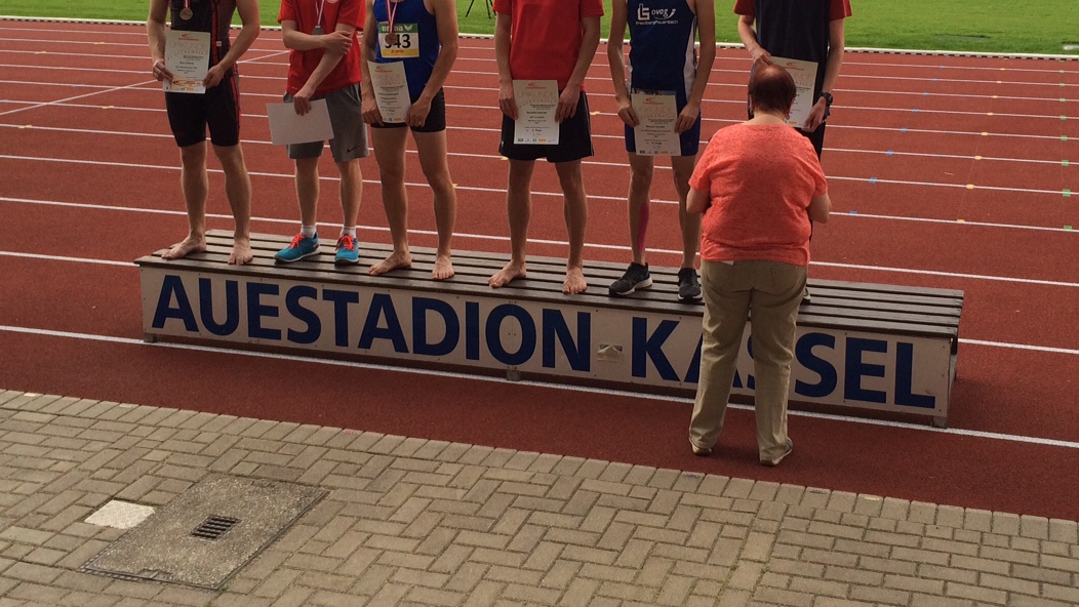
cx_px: 617
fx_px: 1402
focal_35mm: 49
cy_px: 150
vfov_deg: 24.2
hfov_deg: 42.0
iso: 32
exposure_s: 1/175
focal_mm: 4.15
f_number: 2.2
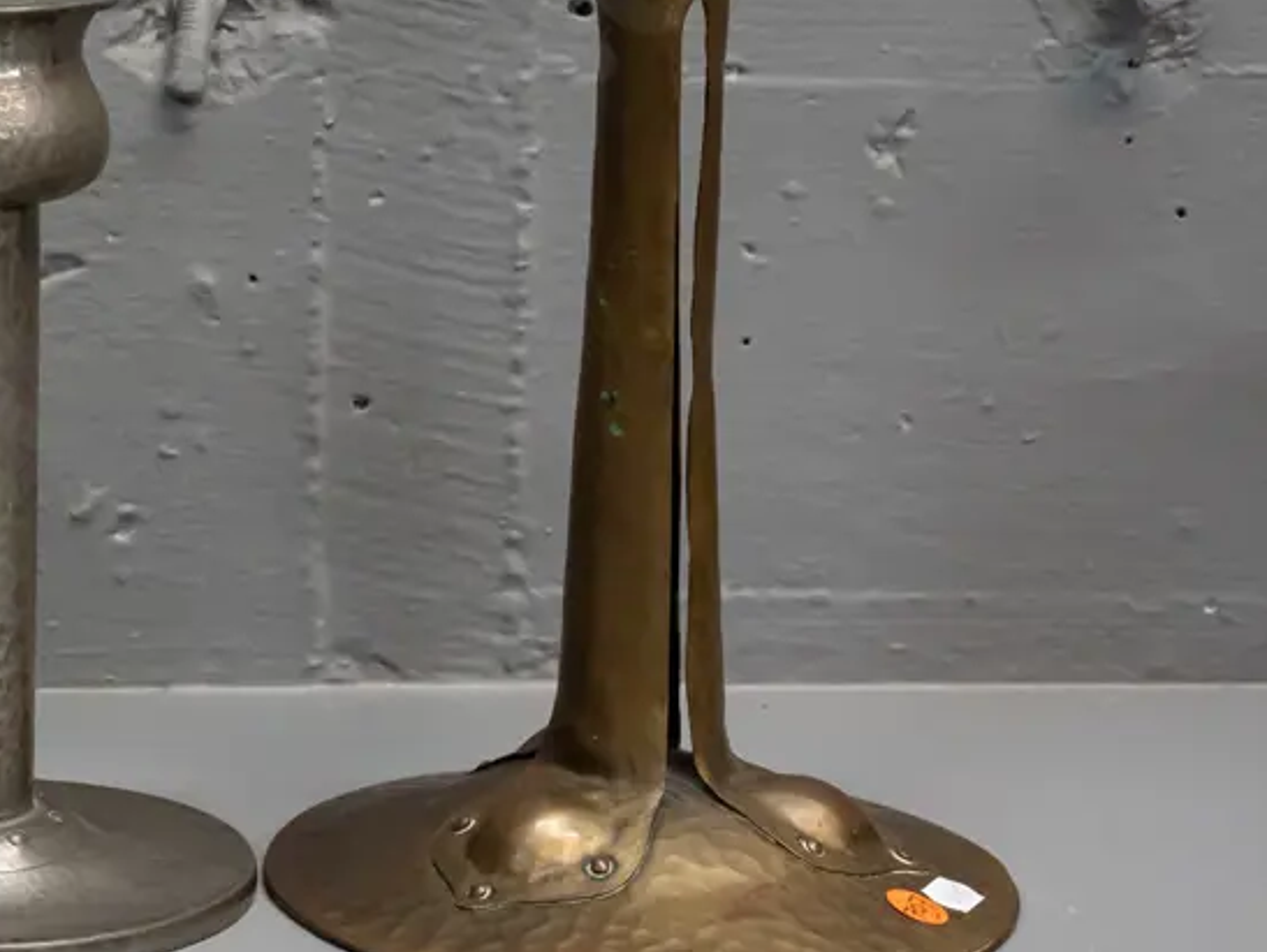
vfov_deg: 14.7
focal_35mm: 101
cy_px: 364
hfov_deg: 19.1
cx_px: 118
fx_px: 3699
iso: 3200
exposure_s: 1/160
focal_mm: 27
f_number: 5.6
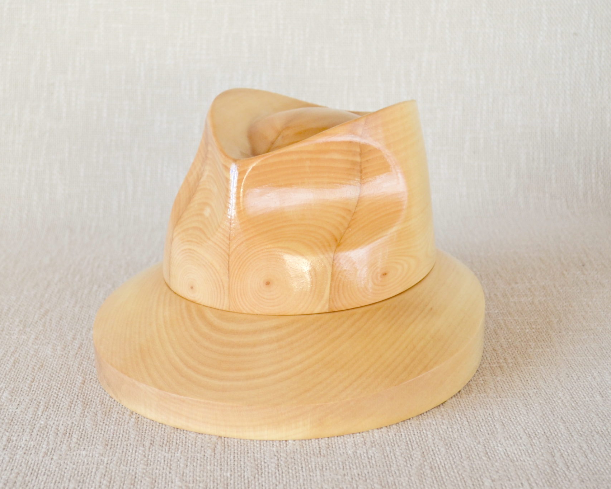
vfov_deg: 34.2
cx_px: 292
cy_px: 244
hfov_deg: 42.0
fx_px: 796
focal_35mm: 44
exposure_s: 1/25
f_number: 4.2
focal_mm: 26
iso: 100
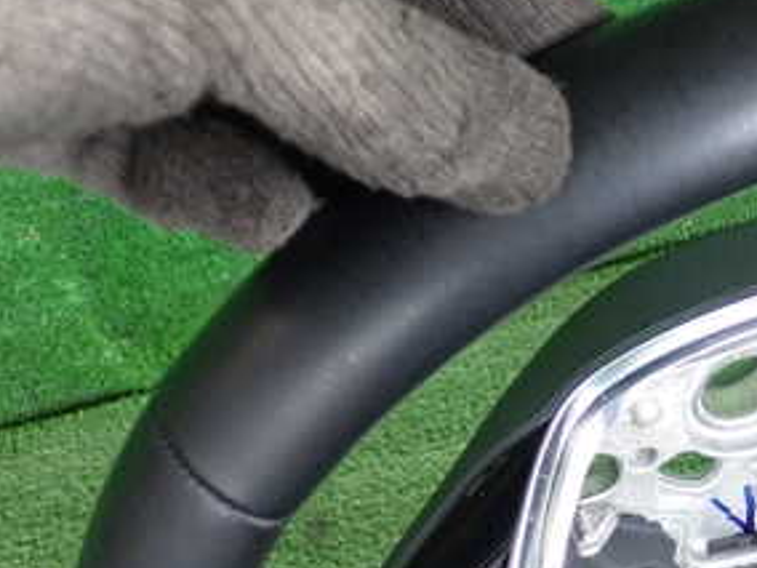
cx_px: 754
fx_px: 1662
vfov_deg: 19.1
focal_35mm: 76
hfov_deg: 24.5
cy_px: 477
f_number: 2.5
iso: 320
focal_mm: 6.37
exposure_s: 1/125
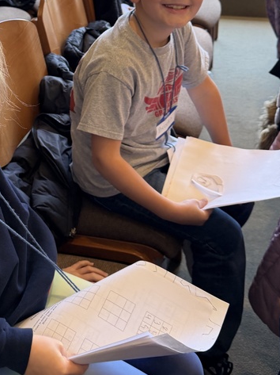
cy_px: 86
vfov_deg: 35.9
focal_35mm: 52
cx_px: 56
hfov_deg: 27.4
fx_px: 562
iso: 200
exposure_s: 1/75
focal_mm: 6.76
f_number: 1.78
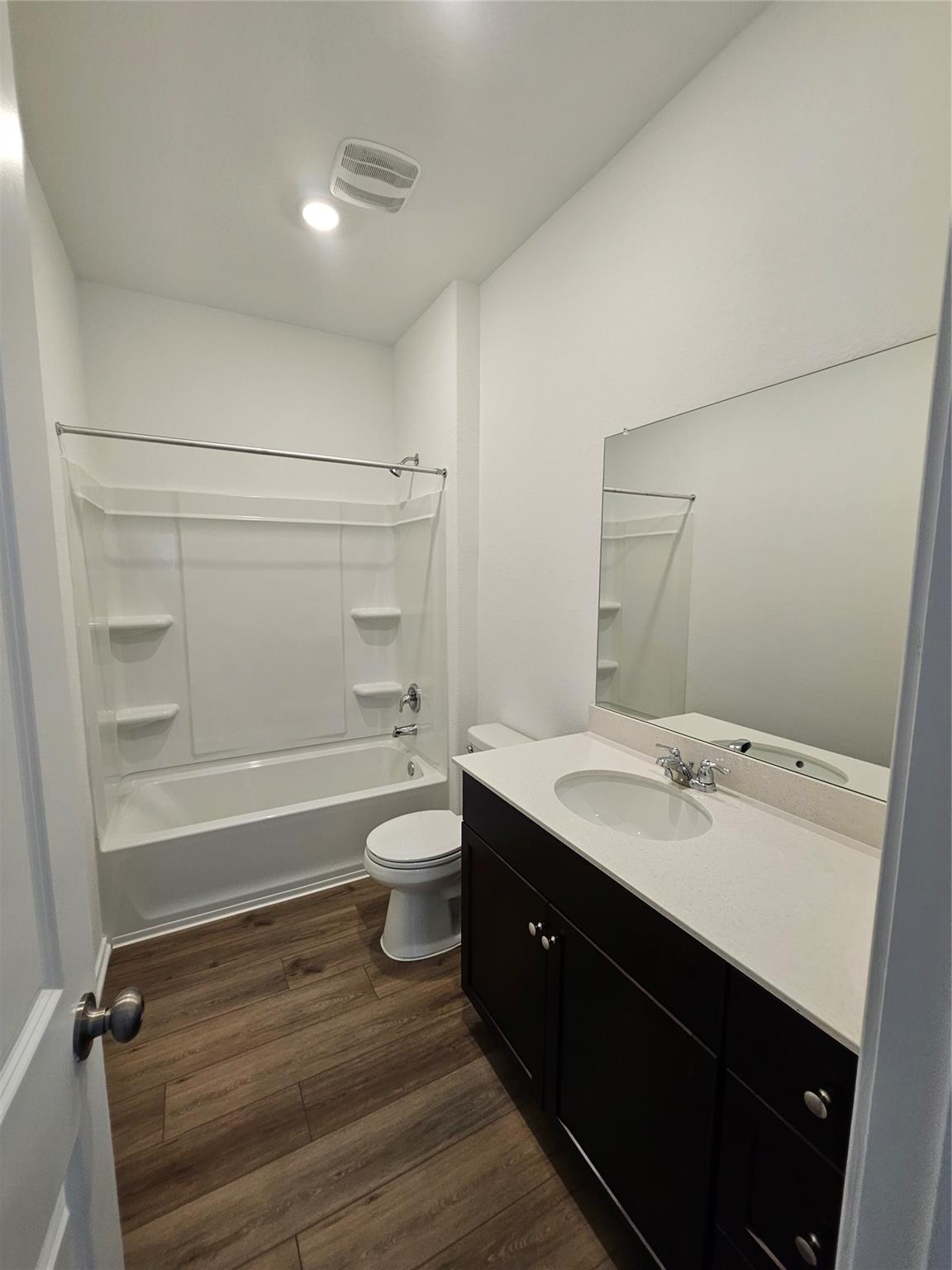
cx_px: 476
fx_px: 477
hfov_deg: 89.9
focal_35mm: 13
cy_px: 635
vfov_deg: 106.2
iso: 125
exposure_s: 1/60
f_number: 2.2
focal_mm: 2.2
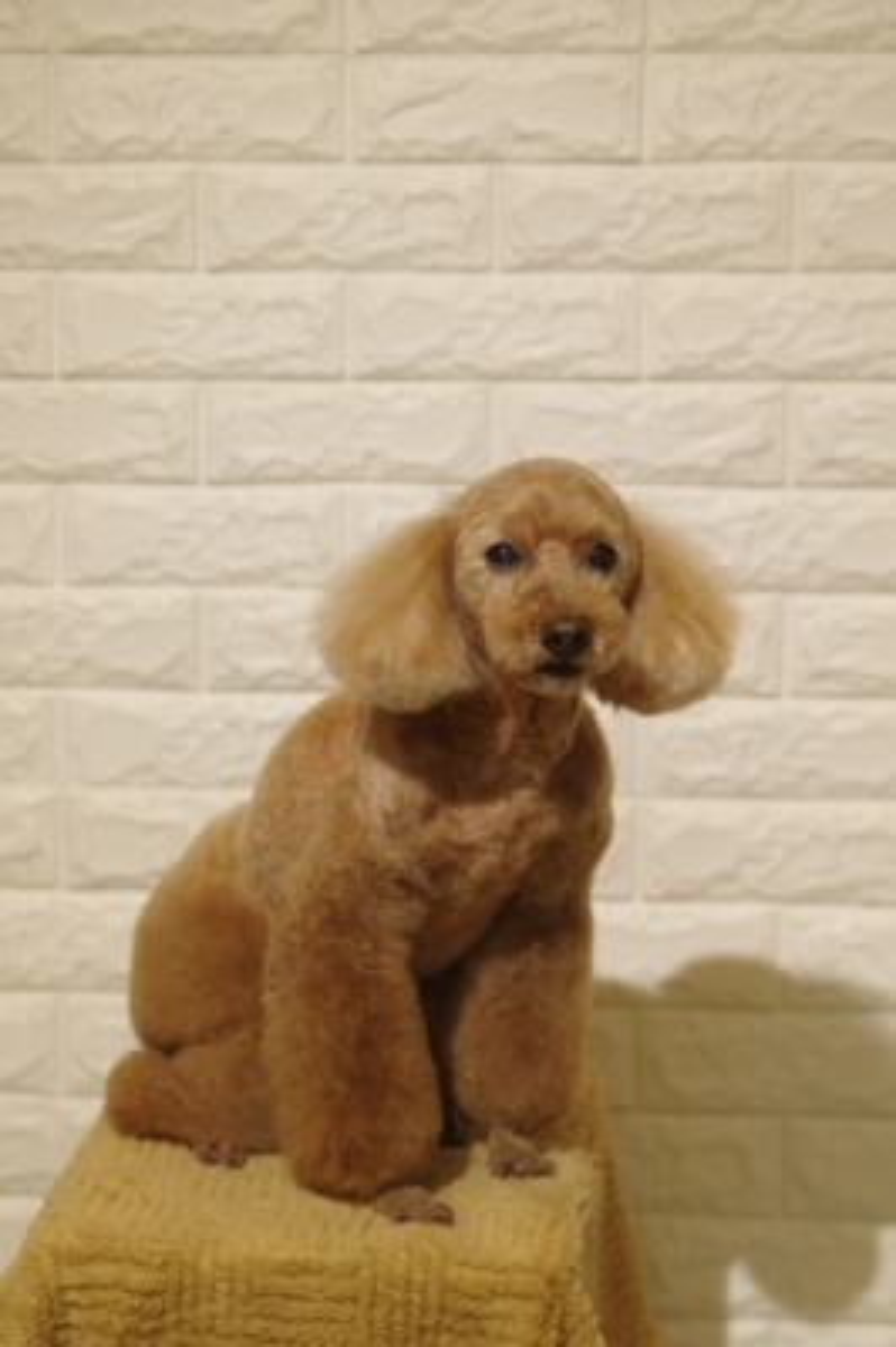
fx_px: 3515
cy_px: 674
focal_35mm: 94
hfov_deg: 14.5
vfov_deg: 21.7
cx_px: 448
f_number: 3.2
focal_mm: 63
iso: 500
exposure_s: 1/200
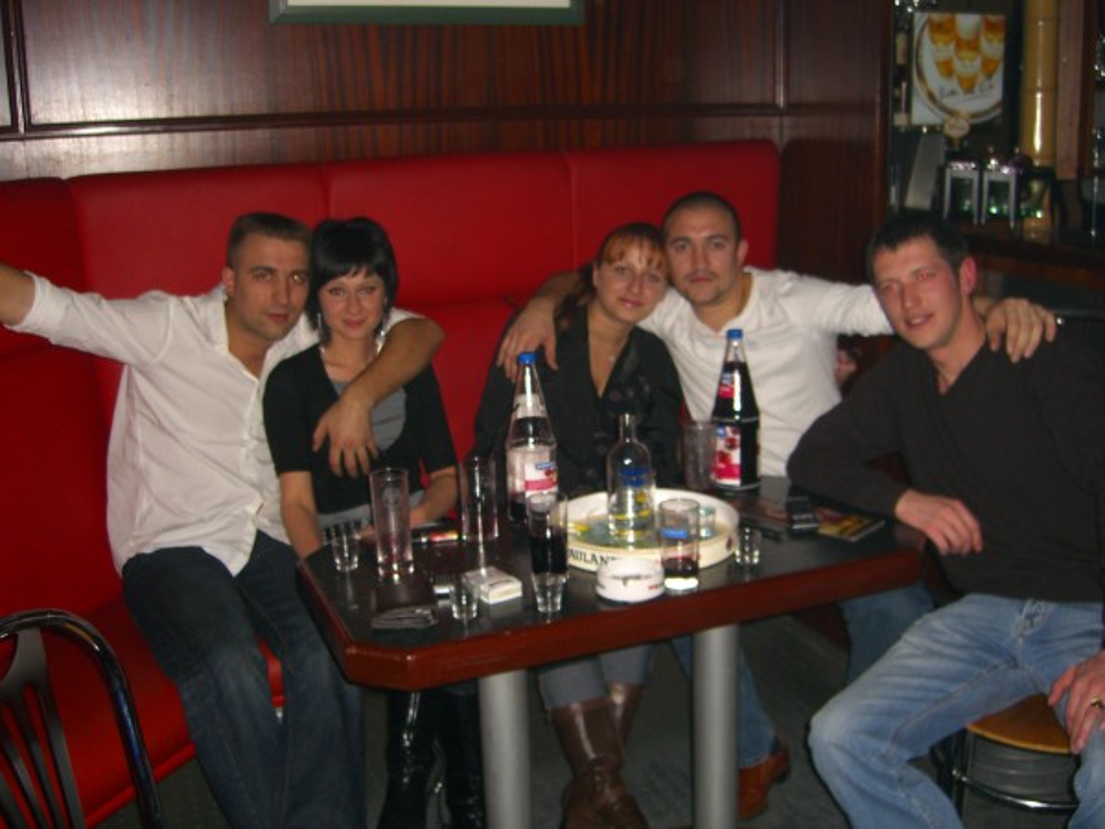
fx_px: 1213
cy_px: 414
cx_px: 552
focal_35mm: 38
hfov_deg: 49.0
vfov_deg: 37.7
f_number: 2.8
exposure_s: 1/60
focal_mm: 7.9
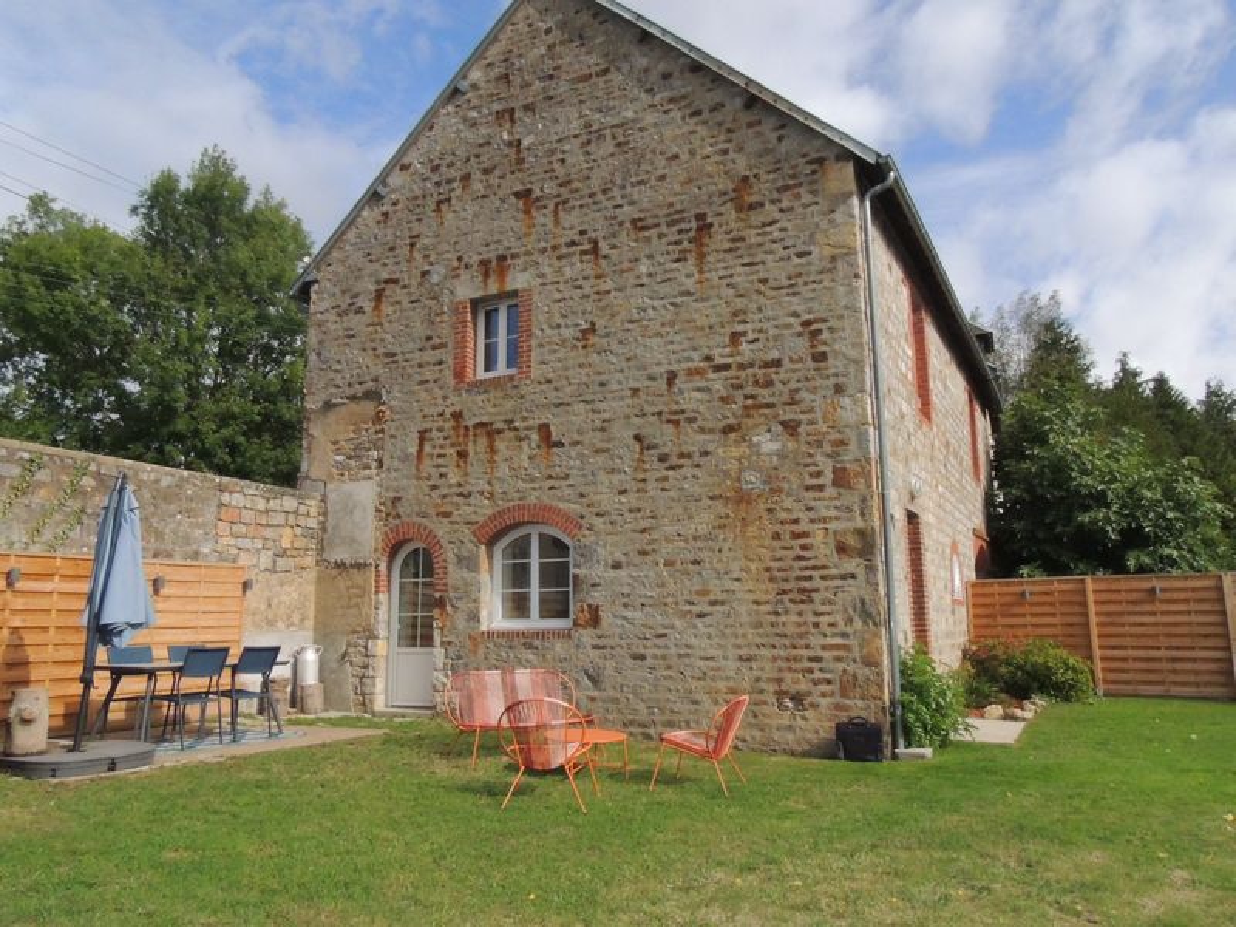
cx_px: 618
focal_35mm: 24
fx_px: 857
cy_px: 464
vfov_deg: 56.8
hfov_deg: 71.6
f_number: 7.4
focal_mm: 4.3
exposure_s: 1/1600
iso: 800
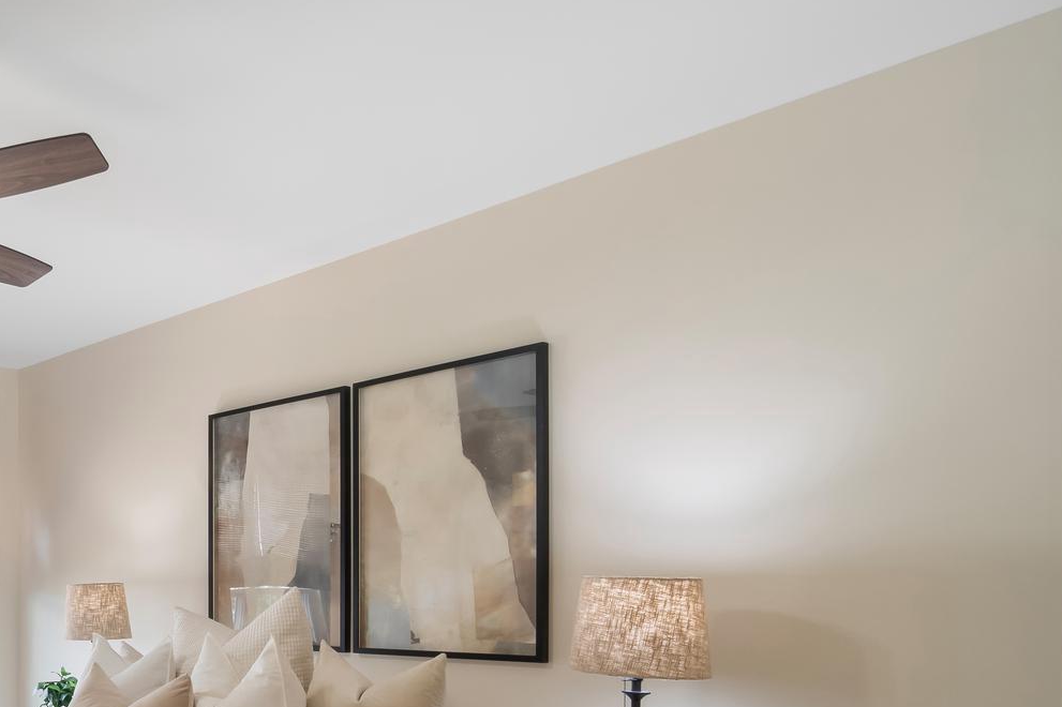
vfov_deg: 39.9
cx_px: -19
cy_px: 606
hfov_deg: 48.6
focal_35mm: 31
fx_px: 914
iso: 100
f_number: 13
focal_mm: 10
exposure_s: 1/2.5
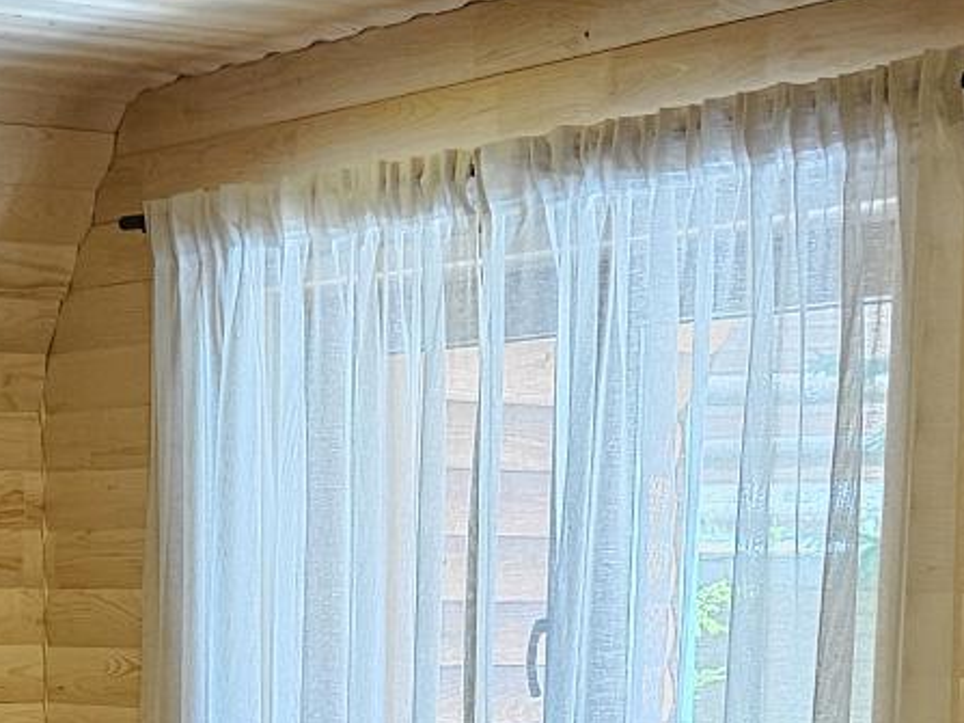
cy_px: 1144
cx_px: 142
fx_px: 2868
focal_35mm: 103
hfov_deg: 18.8
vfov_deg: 13.4
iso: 200
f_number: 1.8
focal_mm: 5.4
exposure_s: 1/100
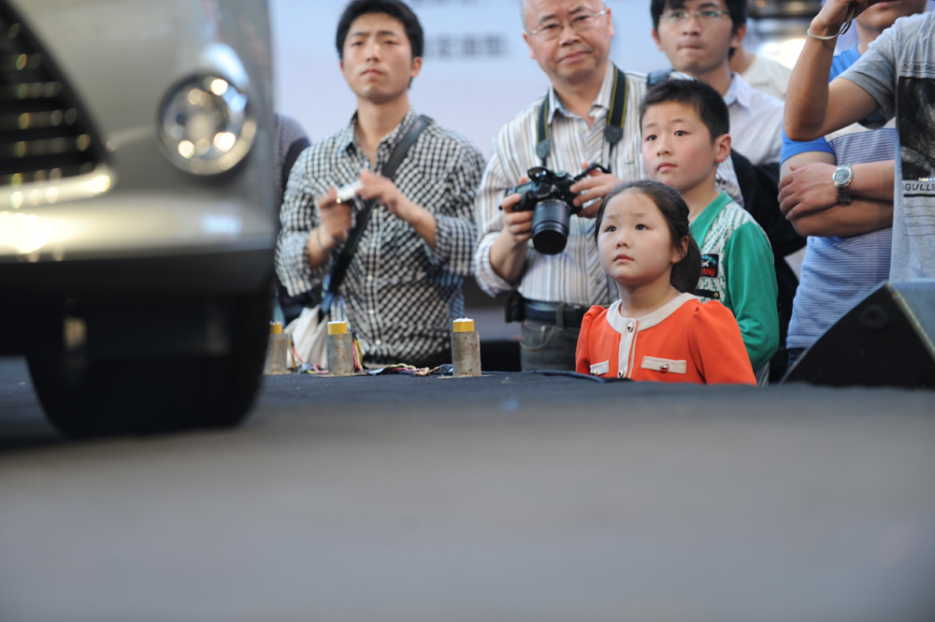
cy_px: 311
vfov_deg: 6.9
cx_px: 468
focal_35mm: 200
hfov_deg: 10.3
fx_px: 5190
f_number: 3.5
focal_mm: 200
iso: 200
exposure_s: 1/50
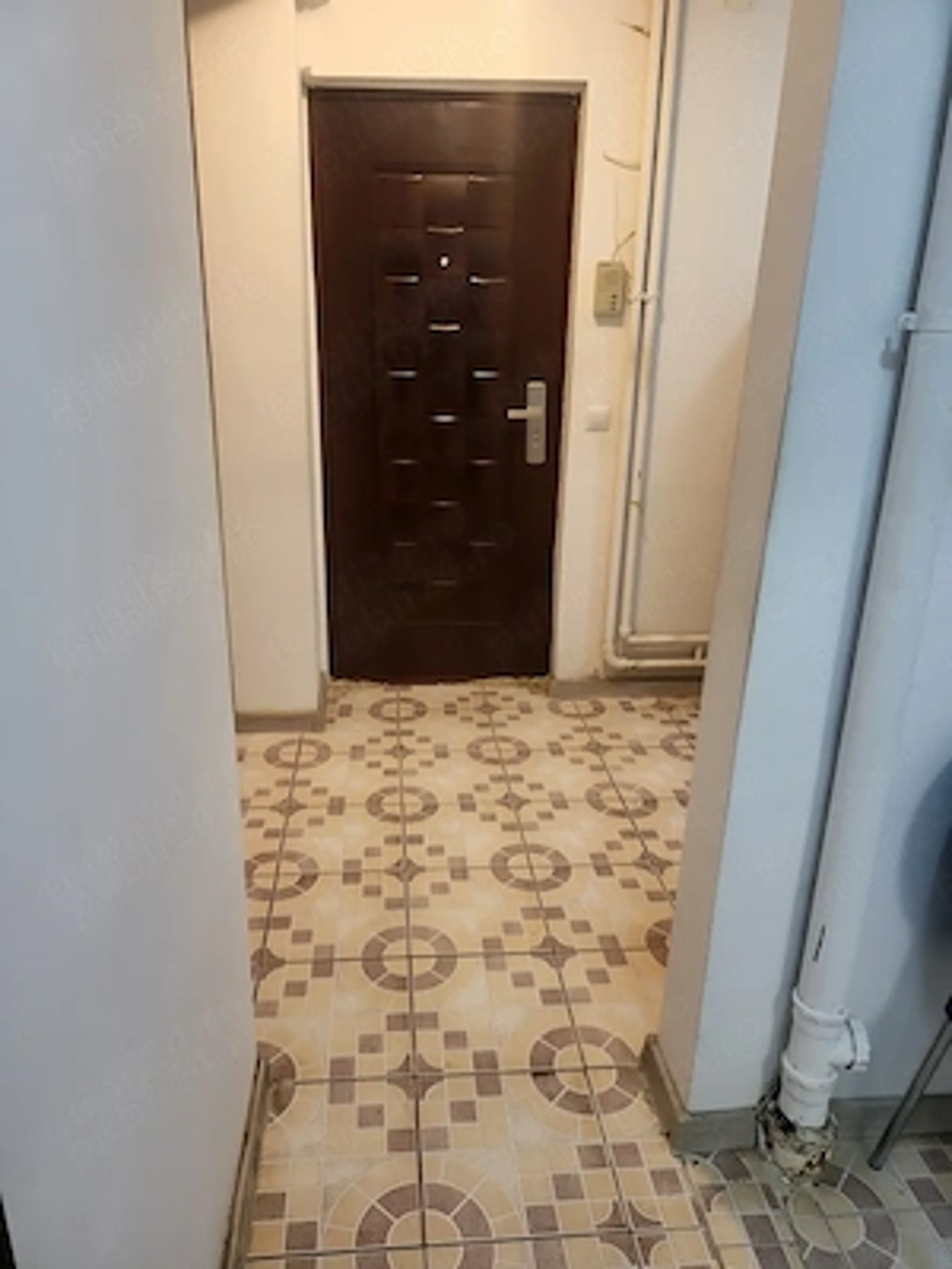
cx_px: 476
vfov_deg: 71.6
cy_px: 634
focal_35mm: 24
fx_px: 880
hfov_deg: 56.8
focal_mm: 5
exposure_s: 1/50
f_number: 1.8
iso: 250
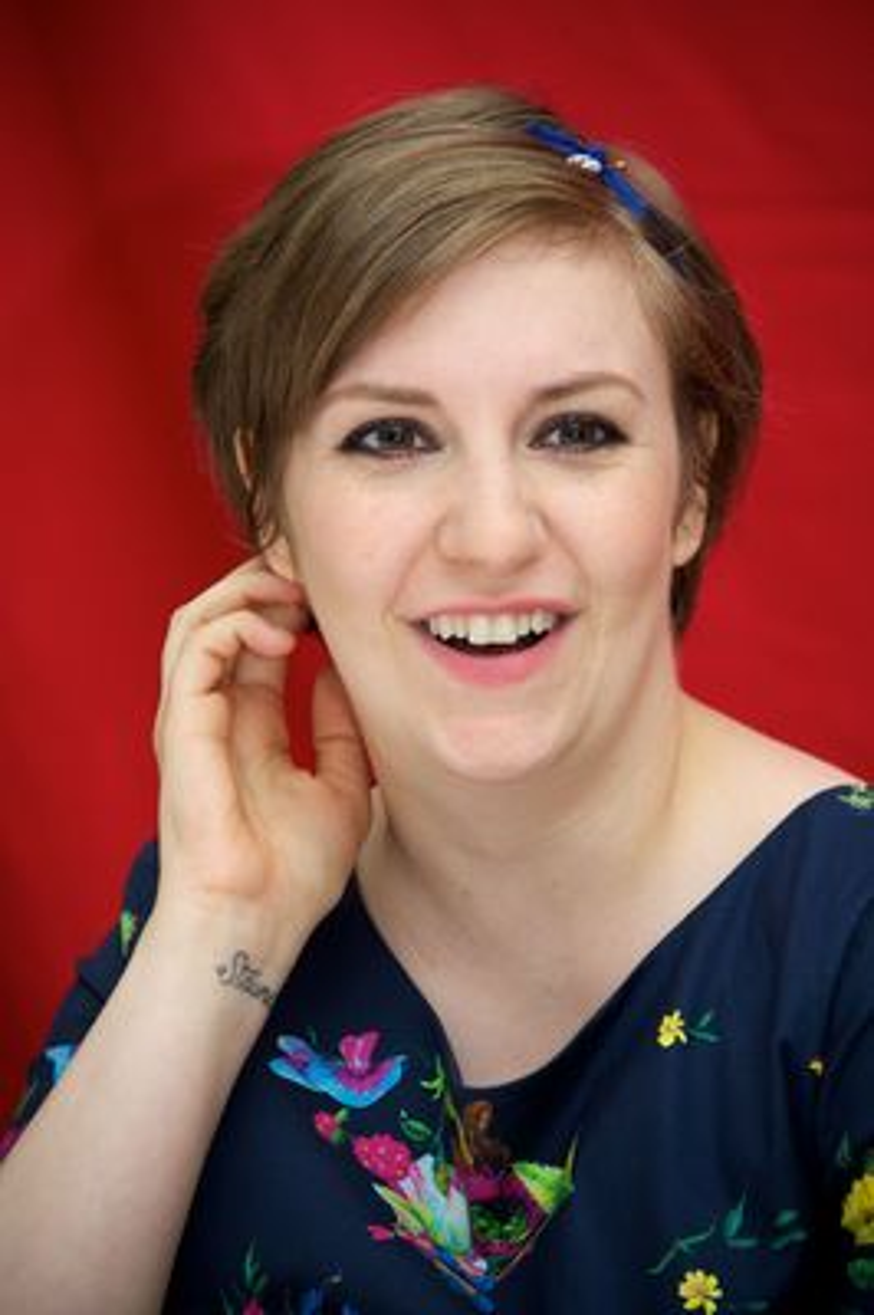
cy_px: 658
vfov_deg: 6.9
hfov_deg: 4.6
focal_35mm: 300
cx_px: 437
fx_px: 10943
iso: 640
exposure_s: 1/60
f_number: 5.6
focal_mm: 300
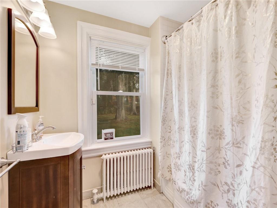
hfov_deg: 94.5
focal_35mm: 16
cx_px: 138
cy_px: 104
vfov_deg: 78.1
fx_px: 128
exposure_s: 1/50
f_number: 5.6
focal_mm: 8
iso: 400
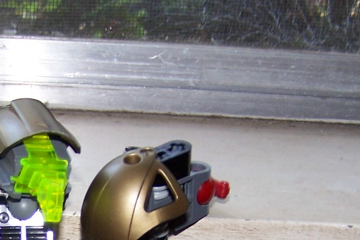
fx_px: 1000
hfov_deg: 20.0
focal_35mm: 100
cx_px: 38
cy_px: 302
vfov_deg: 13.3
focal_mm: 6.3
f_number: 2.8
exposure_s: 1/60
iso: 80
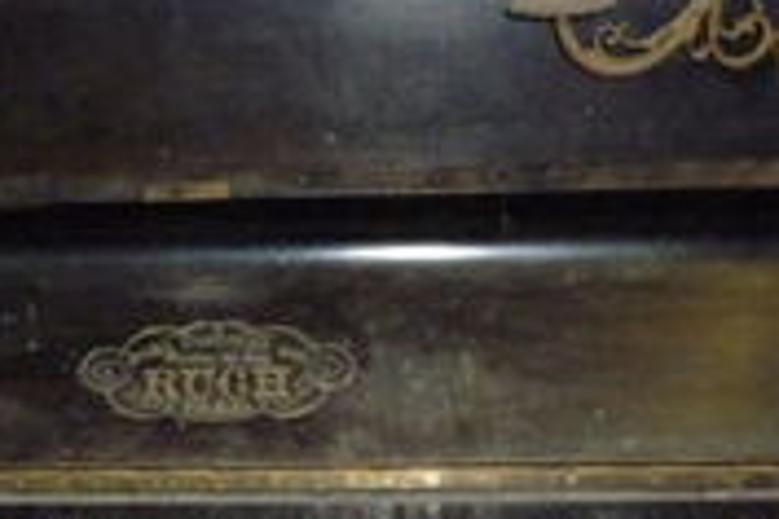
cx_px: 229
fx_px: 1709
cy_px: 567
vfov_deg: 16.8
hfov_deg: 25.5
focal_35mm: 79
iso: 640
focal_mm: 5
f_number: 3.1
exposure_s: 1/125
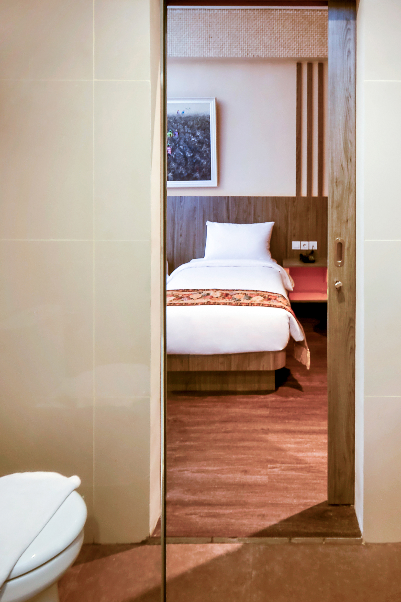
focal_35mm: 23
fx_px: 384
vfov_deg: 76.1
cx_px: 351
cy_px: 294
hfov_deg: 49.8
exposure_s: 1/2
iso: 160
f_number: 10
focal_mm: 14
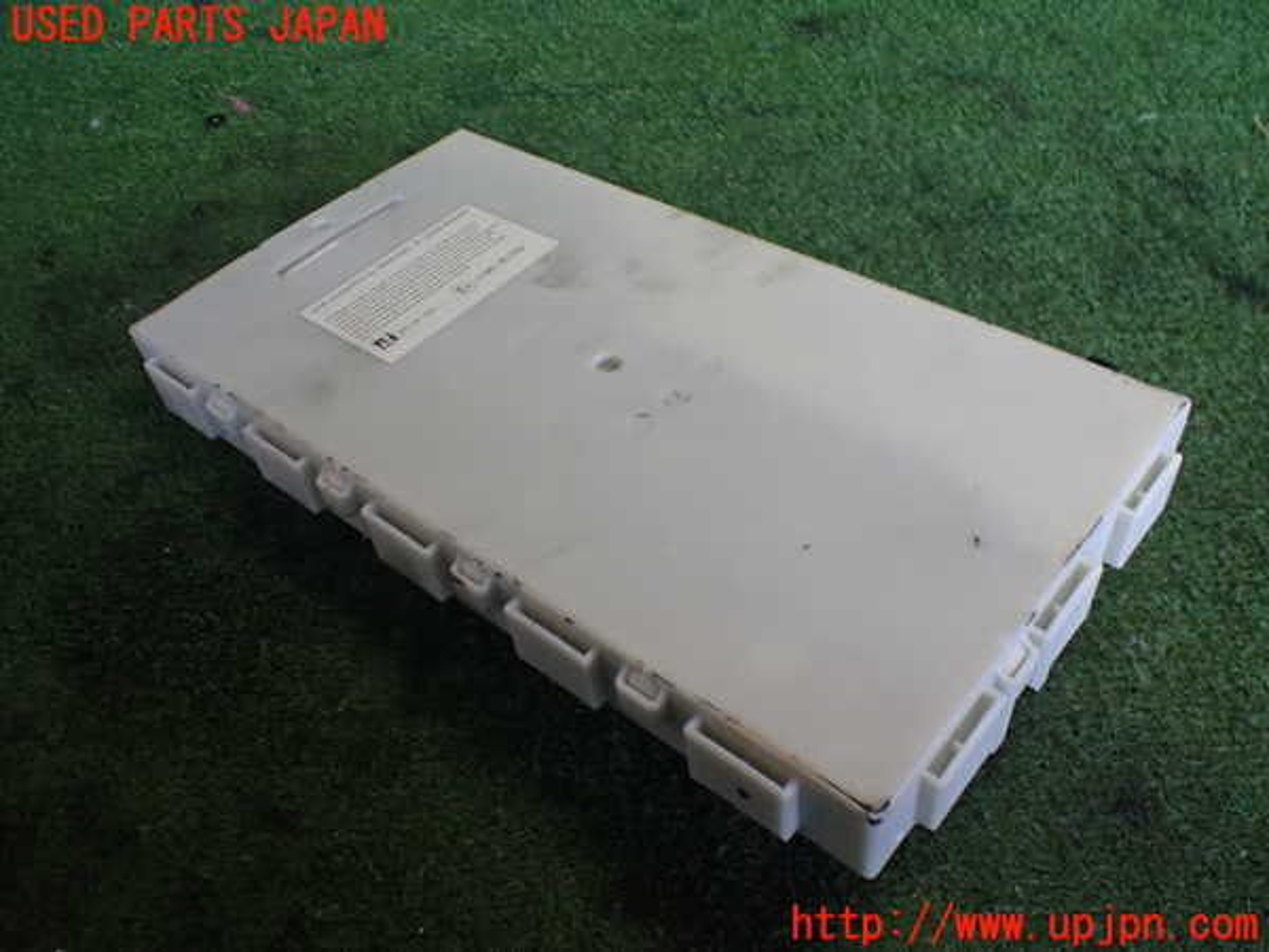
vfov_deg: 46.8
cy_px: 476
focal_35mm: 30
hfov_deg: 60.0
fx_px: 1100
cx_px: 634
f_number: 2.3
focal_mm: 5.4
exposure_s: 1/125
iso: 250
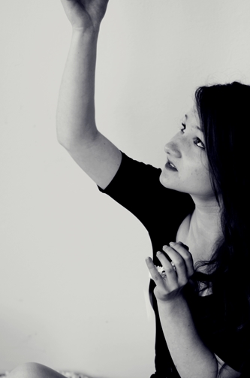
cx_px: 129
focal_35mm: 135
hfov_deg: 10.1
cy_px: 306
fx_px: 1413
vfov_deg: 15.1
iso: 100
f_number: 1.8
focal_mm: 50
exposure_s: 1/50
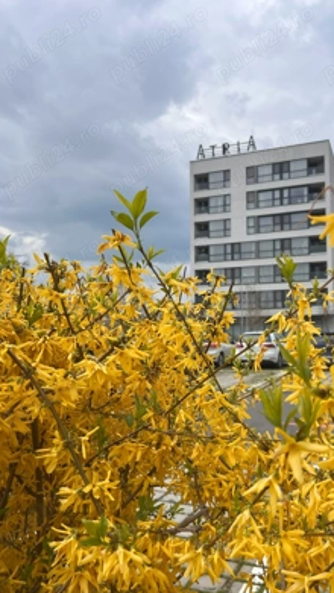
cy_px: 300
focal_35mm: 29
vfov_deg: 66.1
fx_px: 456
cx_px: 211
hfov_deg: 39.9
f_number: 1.5
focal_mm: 5.7
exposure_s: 1/4274
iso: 50
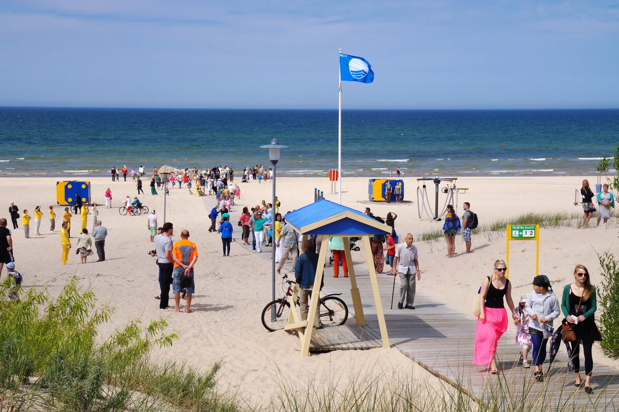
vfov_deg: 22.8
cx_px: 307
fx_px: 1024
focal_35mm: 60
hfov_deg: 33.6
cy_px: 200
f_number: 16
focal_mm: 37
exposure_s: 1/250
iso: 100
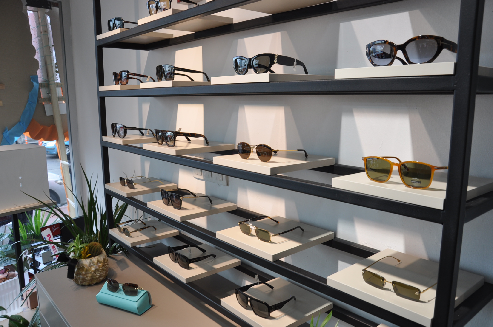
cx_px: 246
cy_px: 164
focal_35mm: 32
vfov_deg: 41.6
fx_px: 431
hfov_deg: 59.6
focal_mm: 21
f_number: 7.1
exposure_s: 1/50
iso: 200
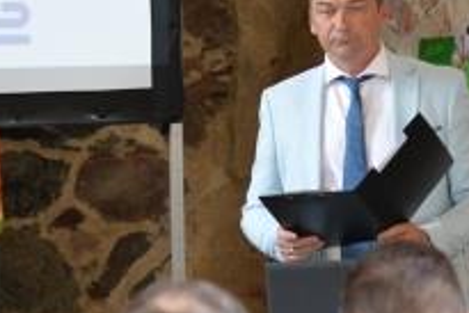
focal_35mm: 299
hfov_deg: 6.9
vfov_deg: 4.6
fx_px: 3898
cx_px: 110
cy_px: 82
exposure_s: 1/160
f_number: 3.2
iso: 800
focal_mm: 60
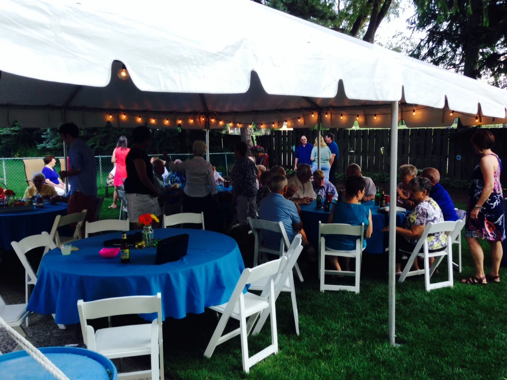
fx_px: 483
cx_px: 254
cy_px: 190
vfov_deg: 42.9
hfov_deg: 55.4
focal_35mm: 33
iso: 50
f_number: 2.4
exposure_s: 1/162
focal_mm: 4.12
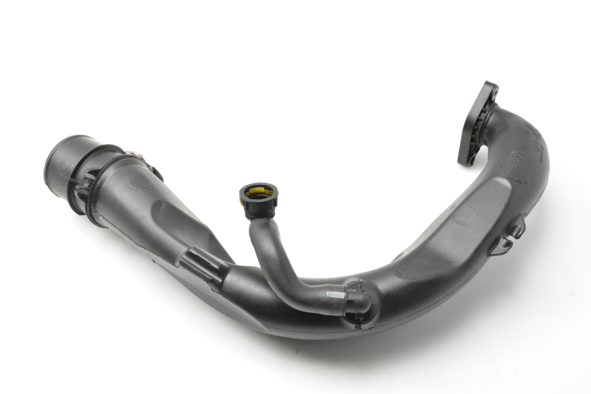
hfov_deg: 49.6
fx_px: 640
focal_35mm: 39
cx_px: 296
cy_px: 197
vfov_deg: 34.2
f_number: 9
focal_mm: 26
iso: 6400
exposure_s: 1/320
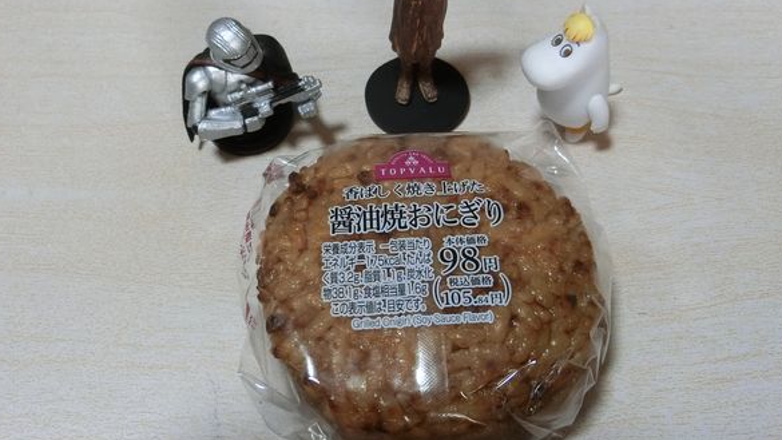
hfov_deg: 52.8
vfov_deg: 31.0
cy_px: 158
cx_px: 389
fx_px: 788
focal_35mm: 38
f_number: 3.9
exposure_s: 1/125
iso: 800
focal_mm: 6
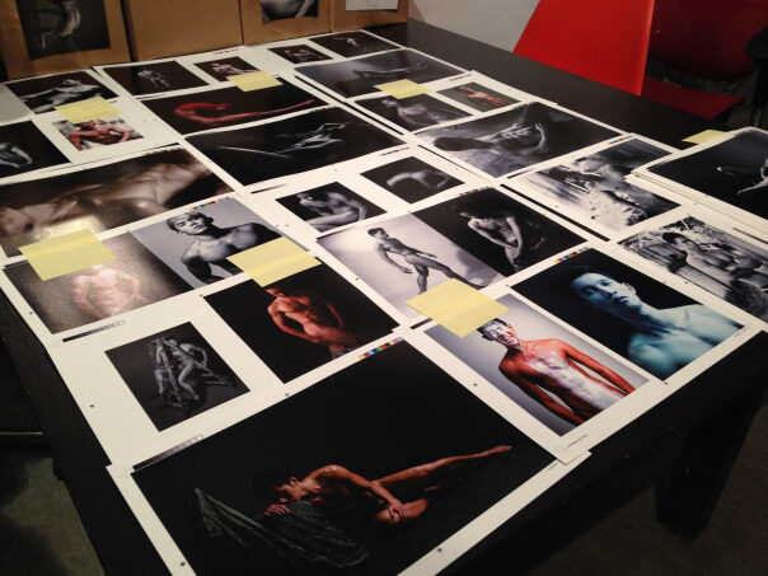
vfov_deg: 42.9
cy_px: 288
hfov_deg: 55.4
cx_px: 384
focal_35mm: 33
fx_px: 732
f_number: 2.4
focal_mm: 4.12
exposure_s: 1/20
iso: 64
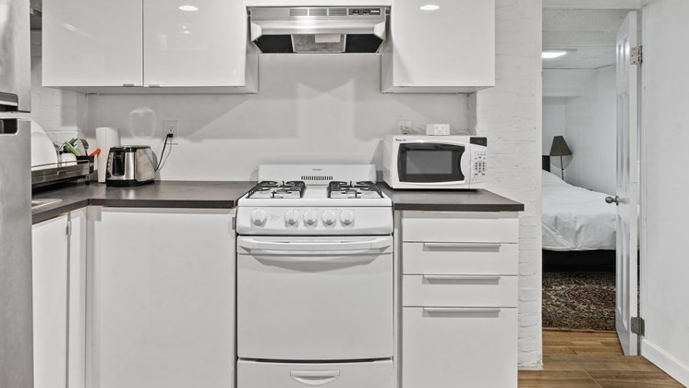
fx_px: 420
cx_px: 316
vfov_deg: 49.2
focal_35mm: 23
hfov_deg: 78.5
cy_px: 152
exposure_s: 1.3
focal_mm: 16
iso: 500
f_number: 11
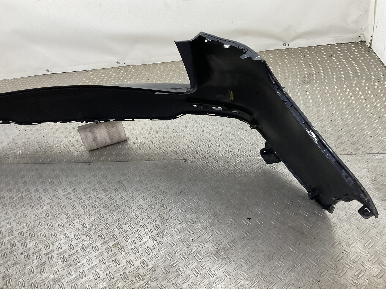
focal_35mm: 29
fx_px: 323
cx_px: 193
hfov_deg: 61.7
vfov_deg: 48.2
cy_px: 144
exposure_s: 1/120
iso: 40
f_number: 1.8
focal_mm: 3
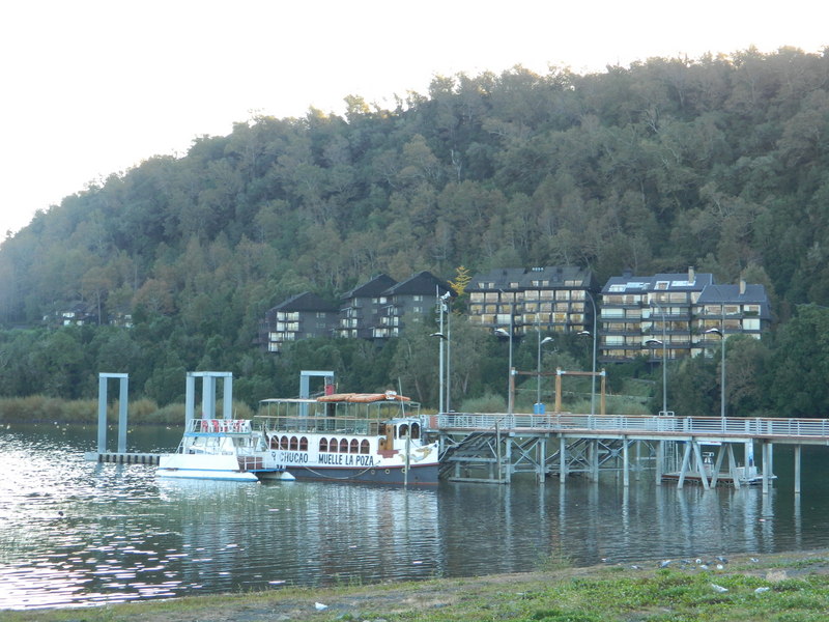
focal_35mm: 84
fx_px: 2012
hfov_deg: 23.3
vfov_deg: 17.6
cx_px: 414
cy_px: 311
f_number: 4.2
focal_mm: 15.1
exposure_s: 1/40
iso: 80
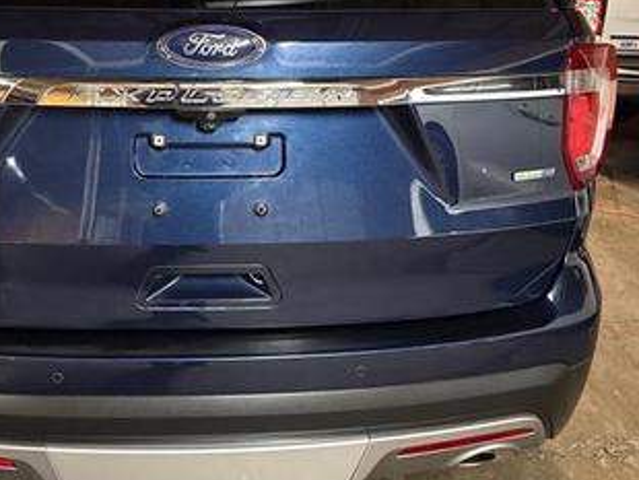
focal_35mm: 39
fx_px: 720
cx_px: 204
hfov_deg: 46.9
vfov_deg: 36.3
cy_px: 144
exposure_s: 1/30
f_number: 1.78
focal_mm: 6.76
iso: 800
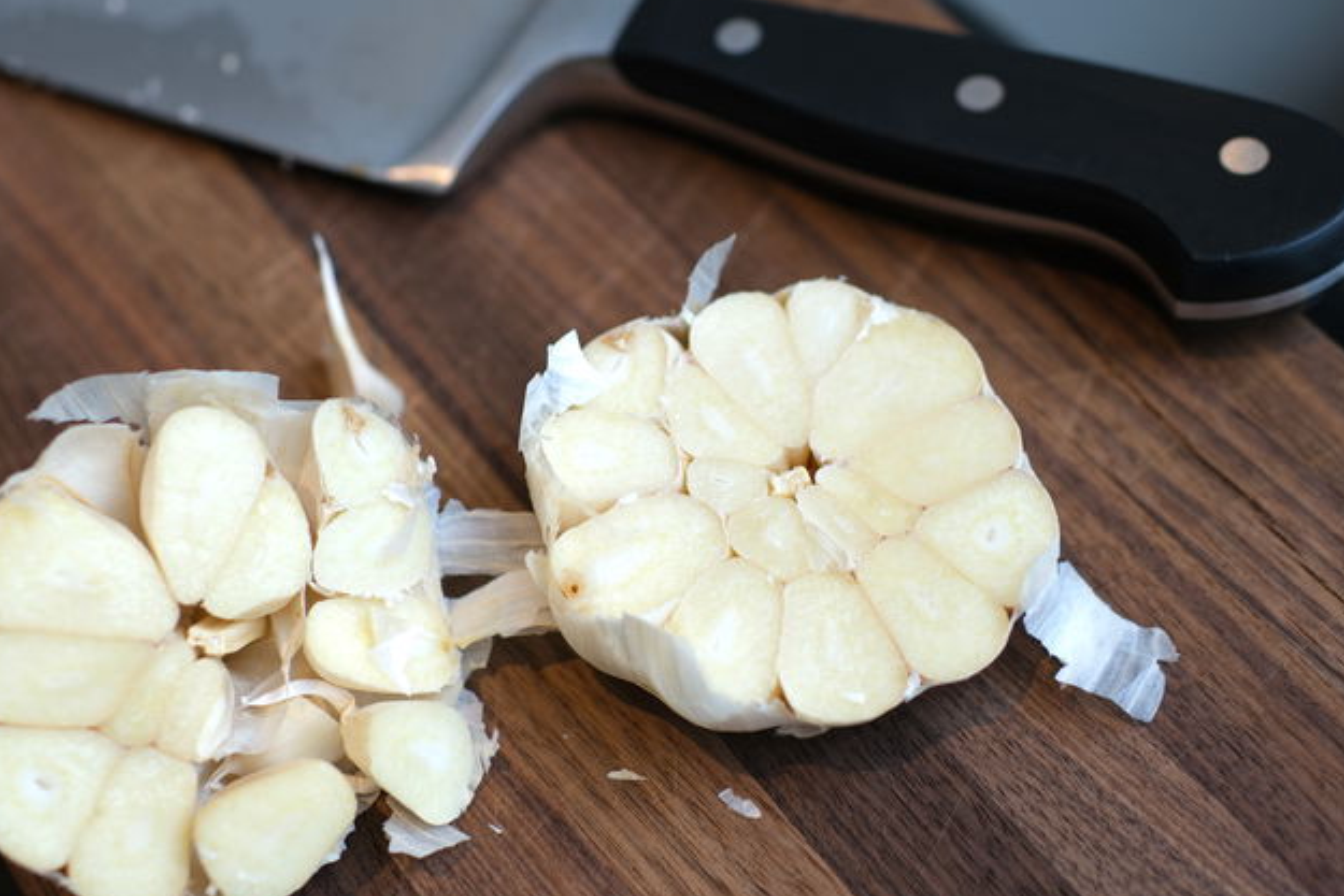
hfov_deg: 36.8
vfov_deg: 25.1
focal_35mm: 54
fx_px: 2016
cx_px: 611
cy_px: 503
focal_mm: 30
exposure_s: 1/100
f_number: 2.5
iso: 125
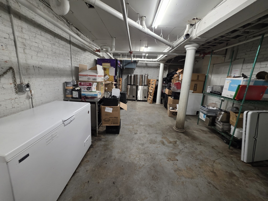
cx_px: 134
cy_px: 100
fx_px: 101
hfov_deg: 106.2
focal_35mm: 13
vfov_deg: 89.9
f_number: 1.9
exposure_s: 1/60
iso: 320
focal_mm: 2.2
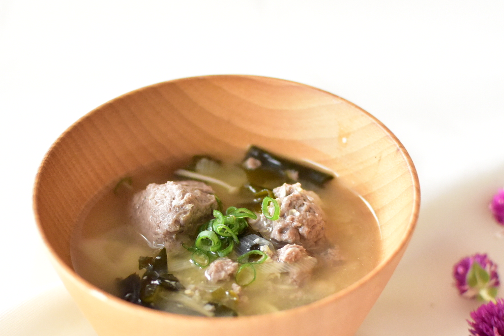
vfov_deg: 15.9
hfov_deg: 23.7
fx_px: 1202
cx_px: 236
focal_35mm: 86
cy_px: 246
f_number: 2
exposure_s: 1/100
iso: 1250
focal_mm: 35
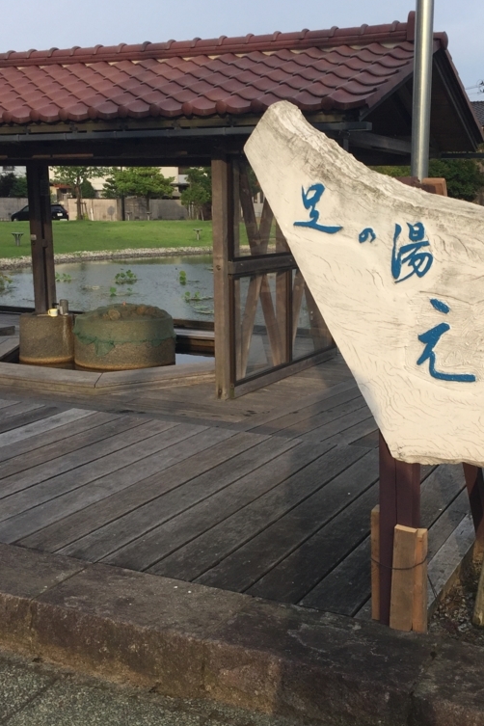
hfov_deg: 32.3
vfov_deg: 47.4
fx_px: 827
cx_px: 328
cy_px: 360
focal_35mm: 41
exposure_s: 1/920
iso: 32
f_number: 2.2
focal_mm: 4.15
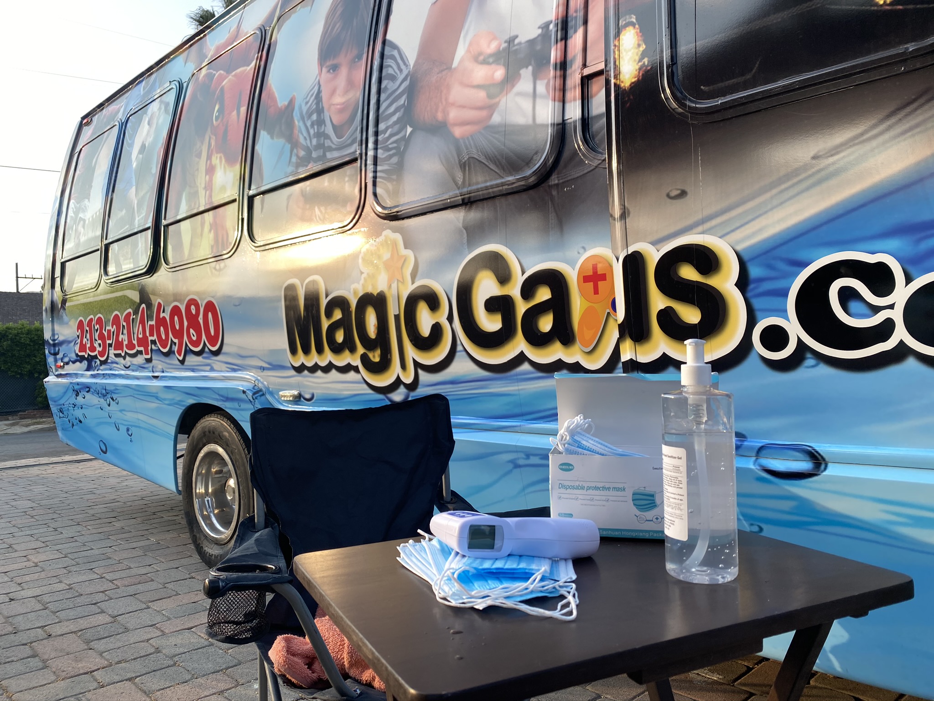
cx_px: 467
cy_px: 350
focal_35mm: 26
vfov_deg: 53.1
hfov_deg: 67.3
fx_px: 702
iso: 32
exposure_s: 1/757
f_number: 1.8
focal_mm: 4.25
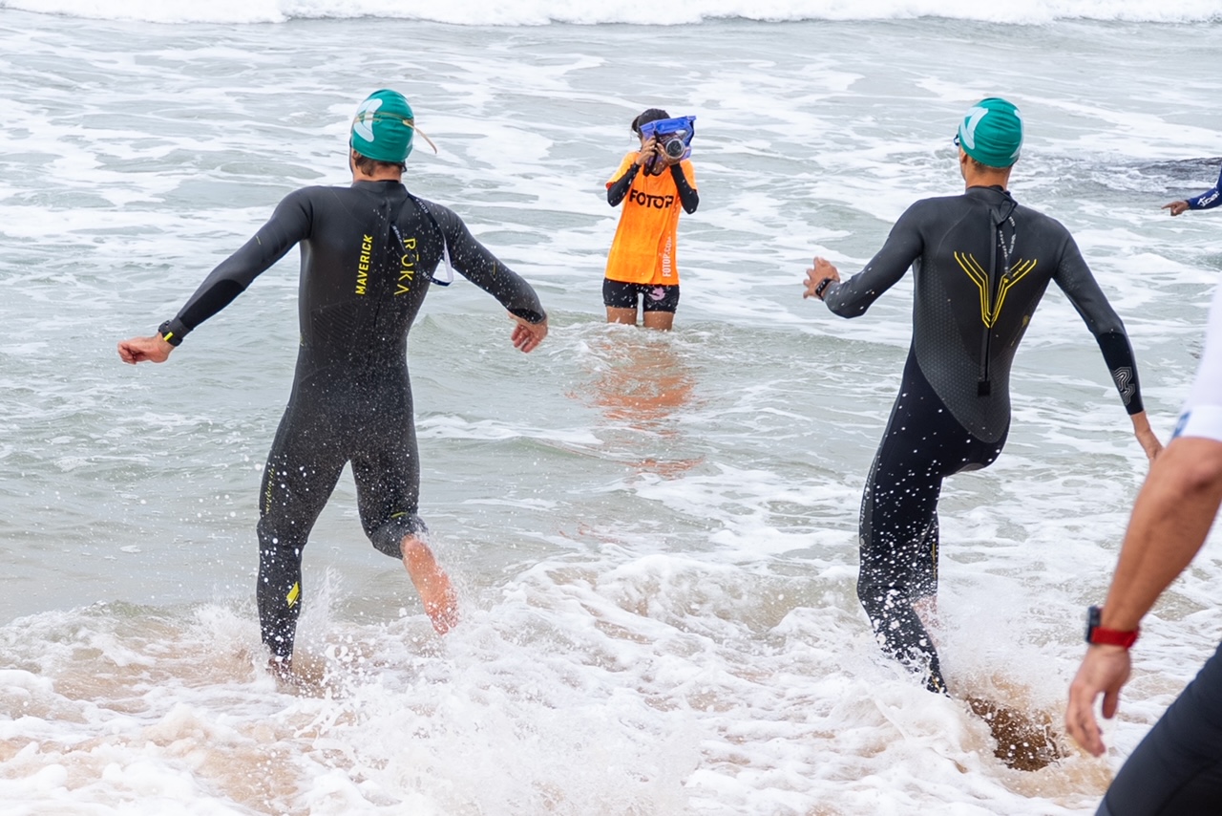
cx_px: 611
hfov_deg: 25.7
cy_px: 408
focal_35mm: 79
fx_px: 2682
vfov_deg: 17.3
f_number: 4
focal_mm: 53
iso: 320
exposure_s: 1/800
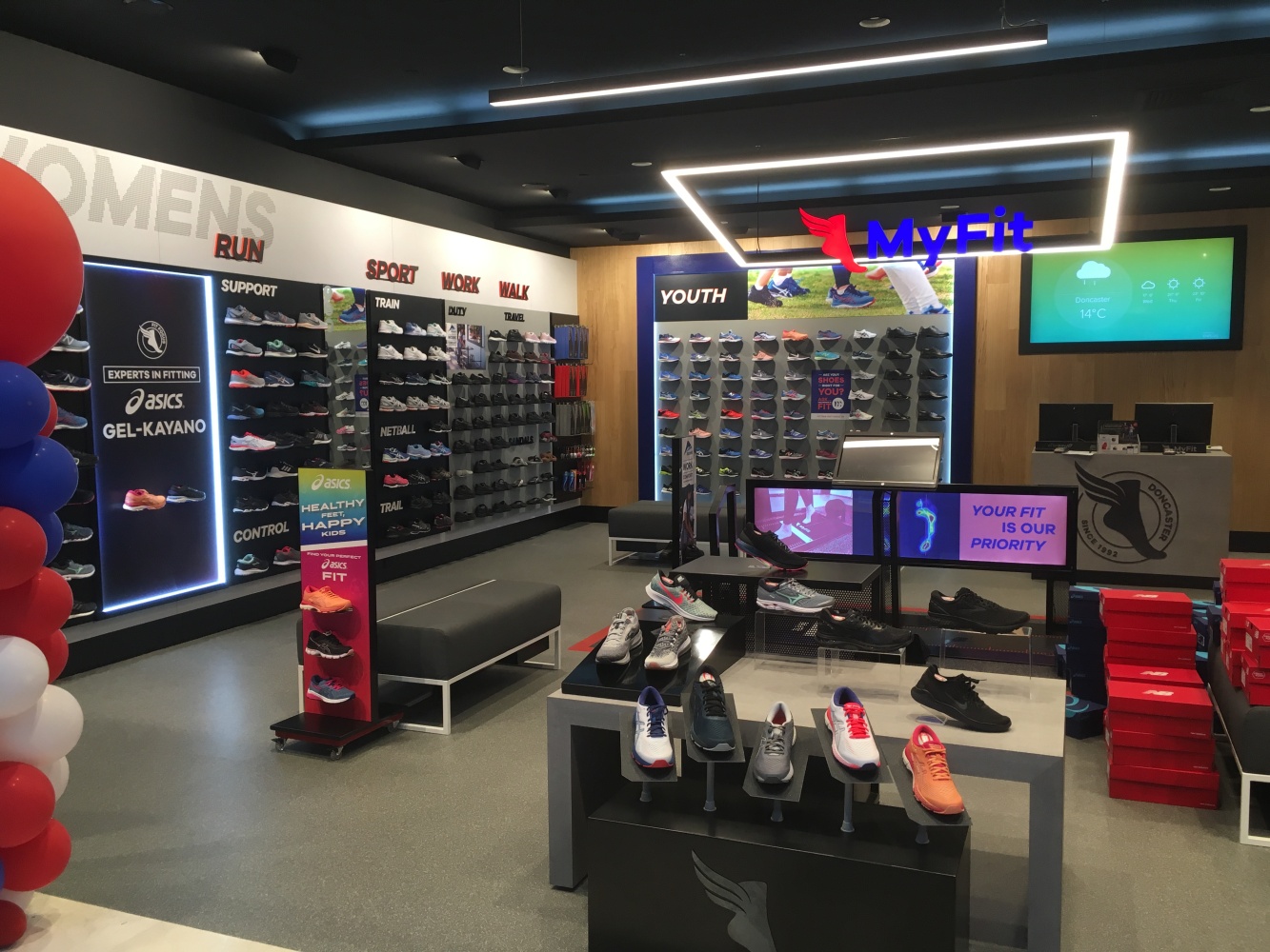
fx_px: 1064
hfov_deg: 61.7
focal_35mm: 29
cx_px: 635
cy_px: 476
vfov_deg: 48.2
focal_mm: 4.15
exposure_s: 1/33
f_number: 2.2
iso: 25
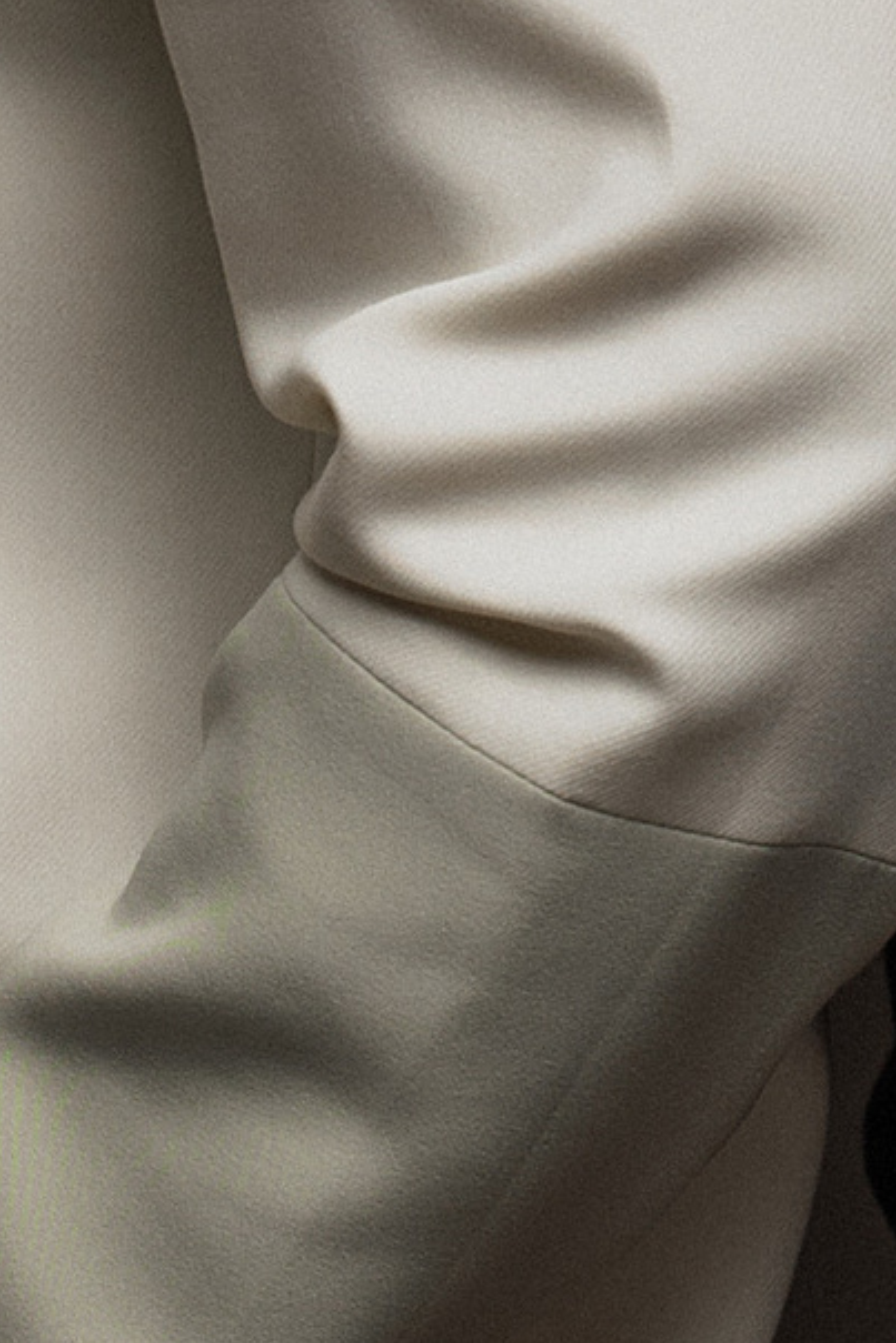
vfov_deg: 5.0
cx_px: 358
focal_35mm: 413
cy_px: -338
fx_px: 15409
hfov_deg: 3.3
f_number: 5
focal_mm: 65
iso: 200
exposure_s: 1/160
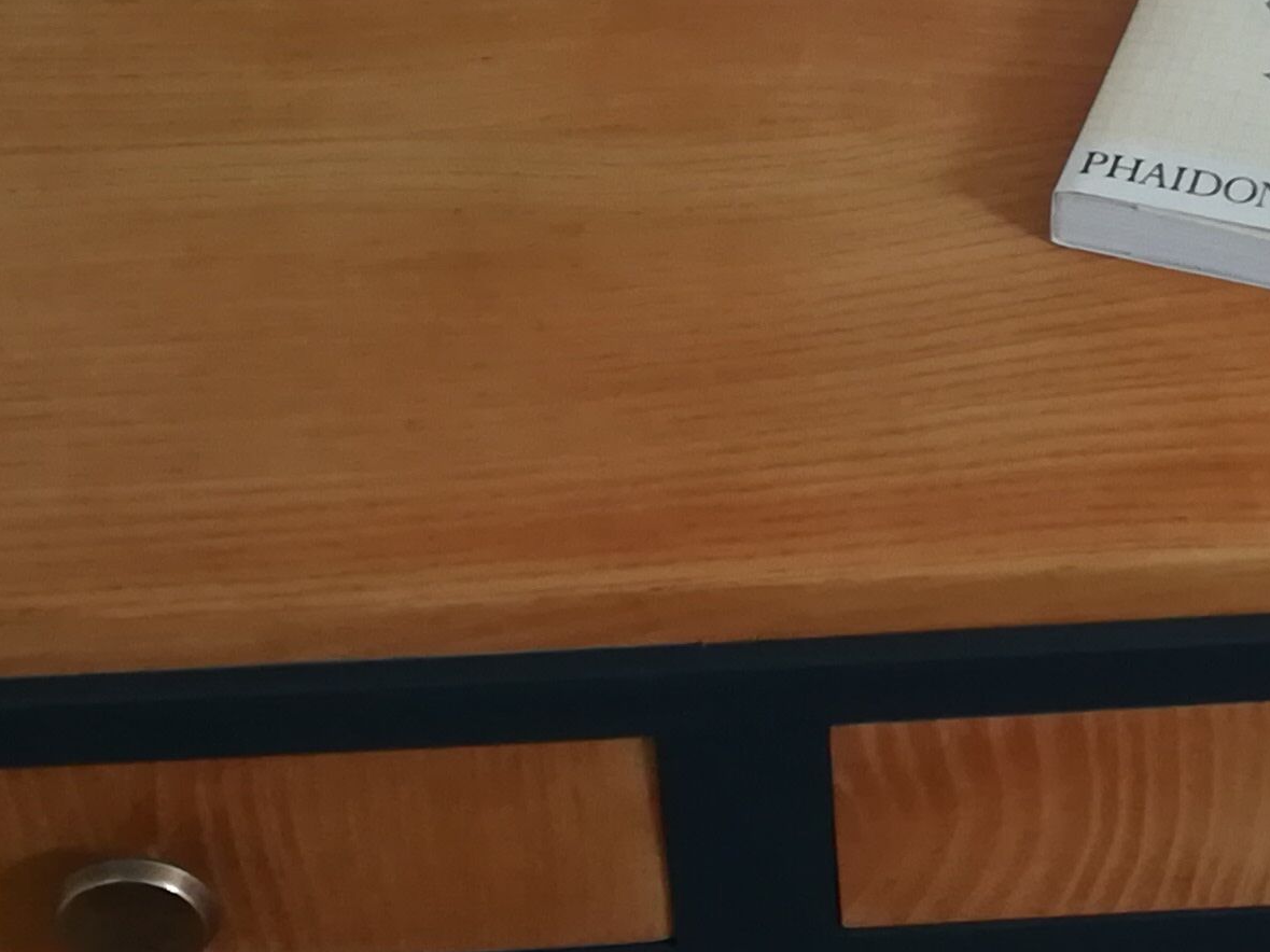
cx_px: 1256
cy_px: -185
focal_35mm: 101
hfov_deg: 18.9
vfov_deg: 14.2
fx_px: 3705
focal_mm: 3.83
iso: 200
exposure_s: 1/33.3
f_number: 2.2
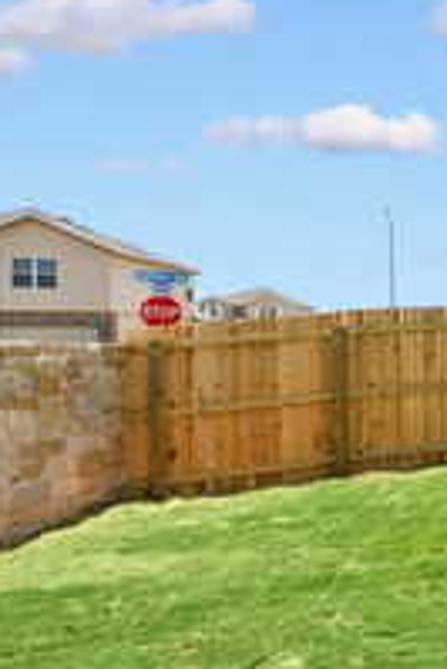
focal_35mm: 45
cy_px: 348
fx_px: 837
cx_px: 901
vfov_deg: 43.6
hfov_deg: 18.6
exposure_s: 1/80
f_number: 14
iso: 100
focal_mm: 14
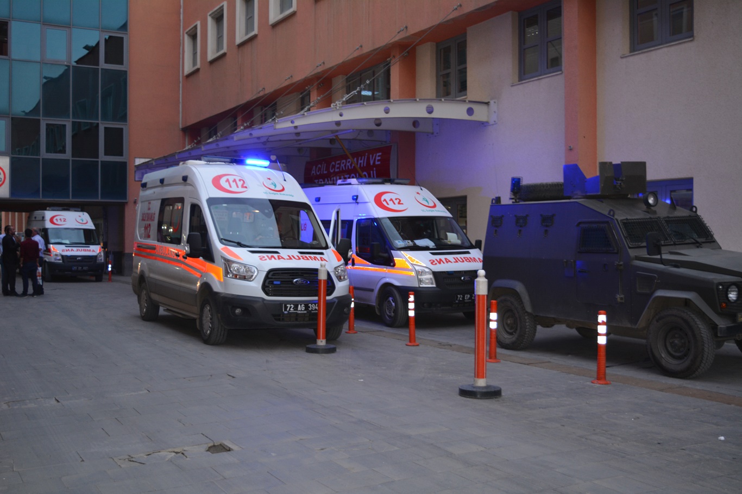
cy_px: 247
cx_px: 371
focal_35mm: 40
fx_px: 834
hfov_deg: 47.9
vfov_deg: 33.0
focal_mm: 27
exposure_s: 1/60
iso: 640
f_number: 4
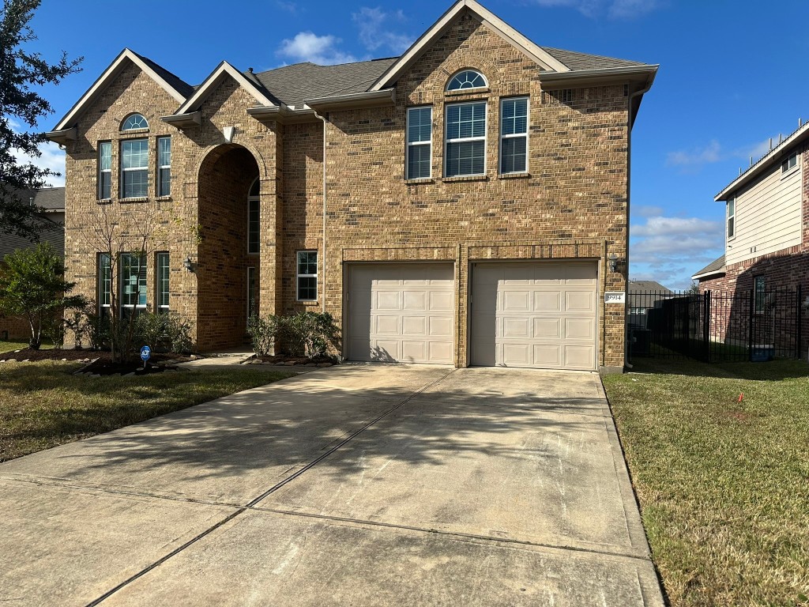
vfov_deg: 56.8
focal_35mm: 24
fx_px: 561
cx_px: 404
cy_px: 304
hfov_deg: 71.6
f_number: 1.78
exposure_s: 1/5263
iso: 80
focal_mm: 6.86
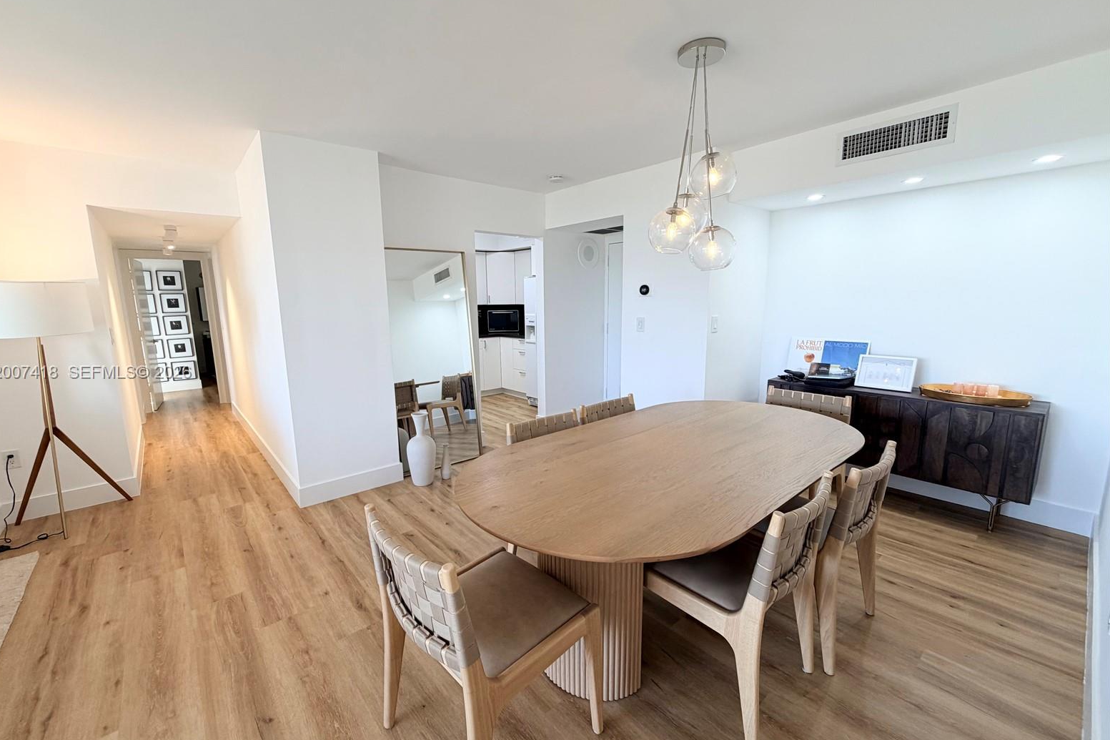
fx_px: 462
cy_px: 373
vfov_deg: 77.3
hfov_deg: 100.4
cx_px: 540
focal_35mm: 15
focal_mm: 2.22
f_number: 2.2
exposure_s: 1/120
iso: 100
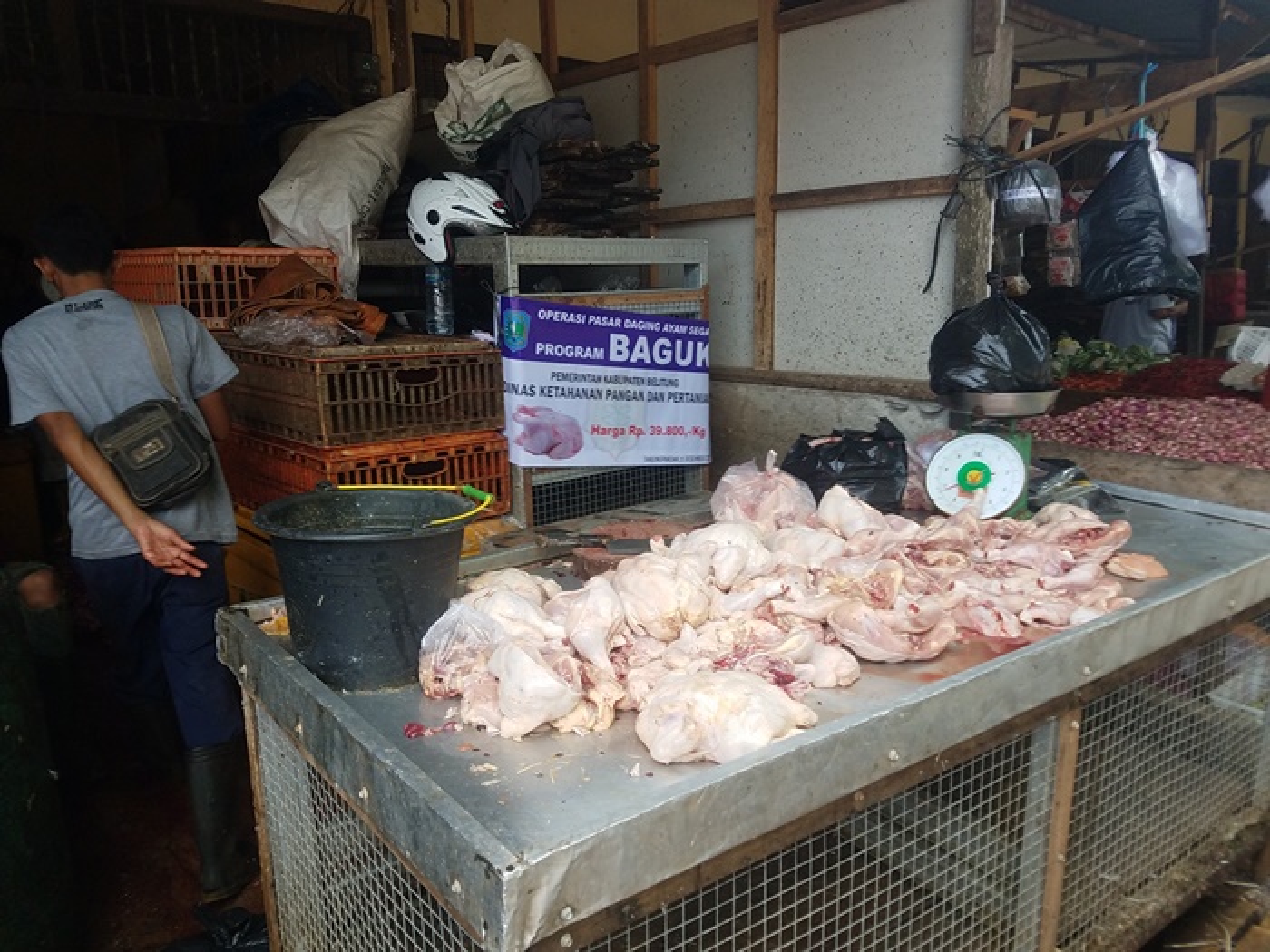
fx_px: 954
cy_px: 476
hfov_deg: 67.3
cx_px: 635
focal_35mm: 26
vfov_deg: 53.1
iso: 40
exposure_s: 1/225
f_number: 1.7
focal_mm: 4.2
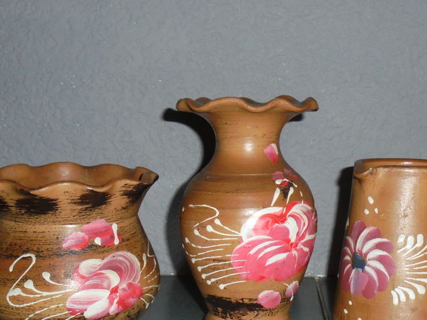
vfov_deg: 23.2
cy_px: 217
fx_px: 777
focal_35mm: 63
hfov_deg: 30.4
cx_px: 295
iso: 200
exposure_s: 1/50
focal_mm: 6.9
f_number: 4.2
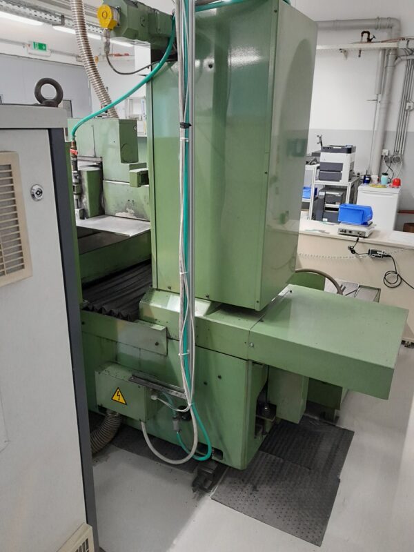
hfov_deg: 53.1
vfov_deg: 67.3
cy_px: 276
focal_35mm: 26
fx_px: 415
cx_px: 207
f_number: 1.8
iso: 320
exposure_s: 1/60
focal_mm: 4
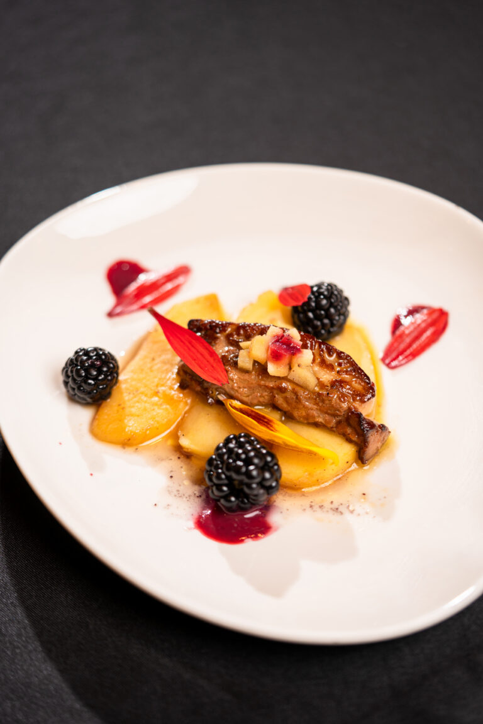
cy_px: 362
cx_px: 242
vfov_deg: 22.6
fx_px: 1811
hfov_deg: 15.2
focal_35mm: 90
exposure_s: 1/200
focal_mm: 90
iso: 125
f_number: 2.8
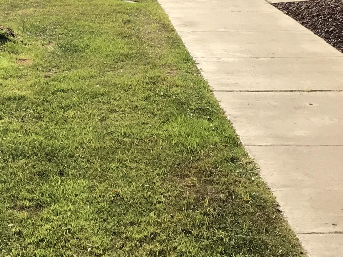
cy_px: -113
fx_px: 931
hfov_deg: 20.6
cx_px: 54
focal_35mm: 94
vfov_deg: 14.8
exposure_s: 1/1597
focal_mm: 3.99
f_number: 1.8
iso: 20
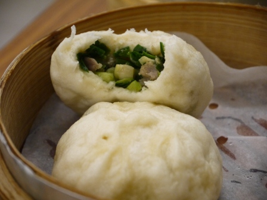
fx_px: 648
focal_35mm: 84
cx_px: 134
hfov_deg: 23.3
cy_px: 100
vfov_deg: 17.6
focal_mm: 42
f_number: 5.6
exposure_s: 1/80
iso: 1250
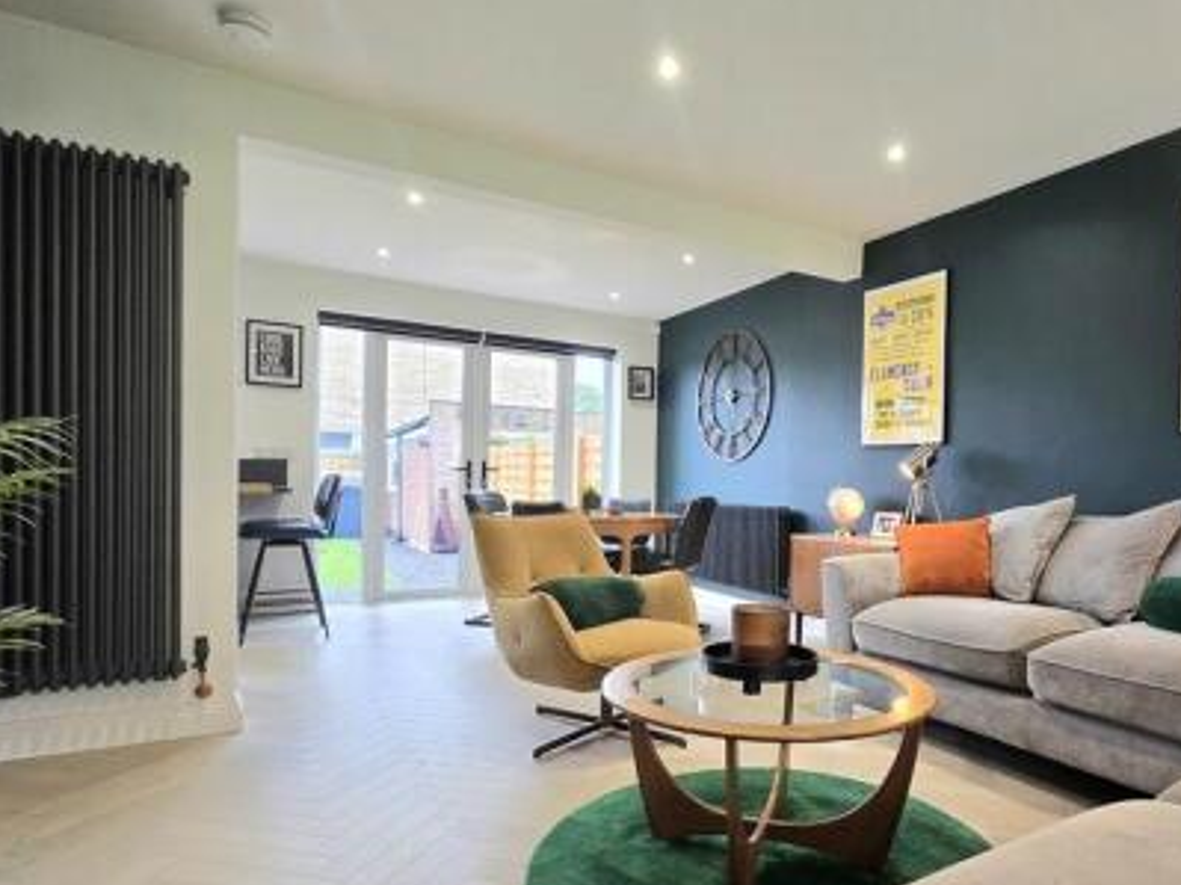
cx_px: 733
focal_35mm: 19
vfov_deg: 68.5
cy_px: 490
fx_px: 648
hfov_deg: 83.2
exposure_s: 1/50.3
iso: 200
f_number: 2.2
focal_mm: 2.2
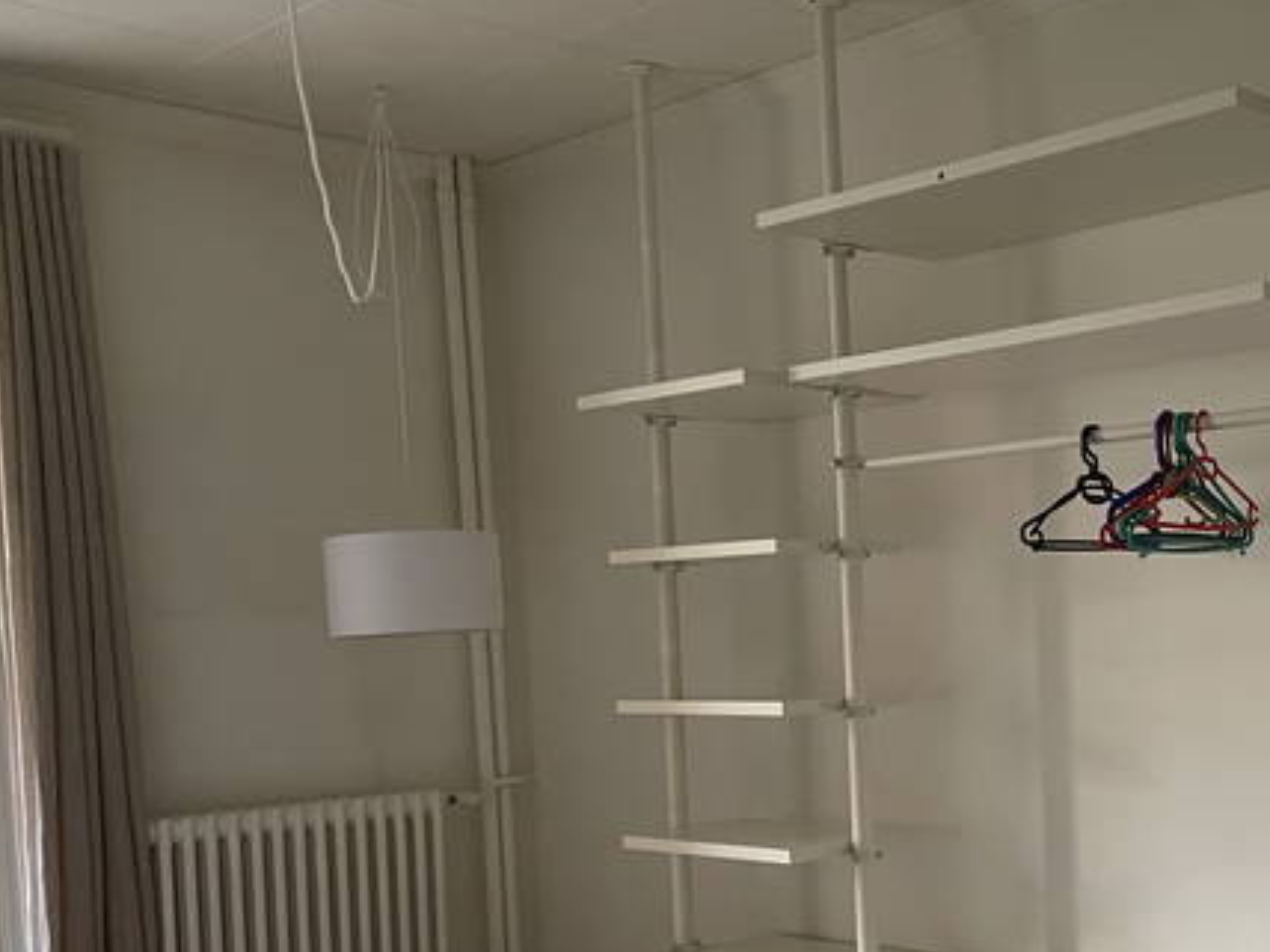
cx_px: 923
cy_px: 724
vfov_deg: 29.7
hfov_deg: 38.8
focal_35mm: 48
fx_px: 1761
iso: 640
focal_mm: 4.2
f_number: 1.6
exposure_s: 1/40
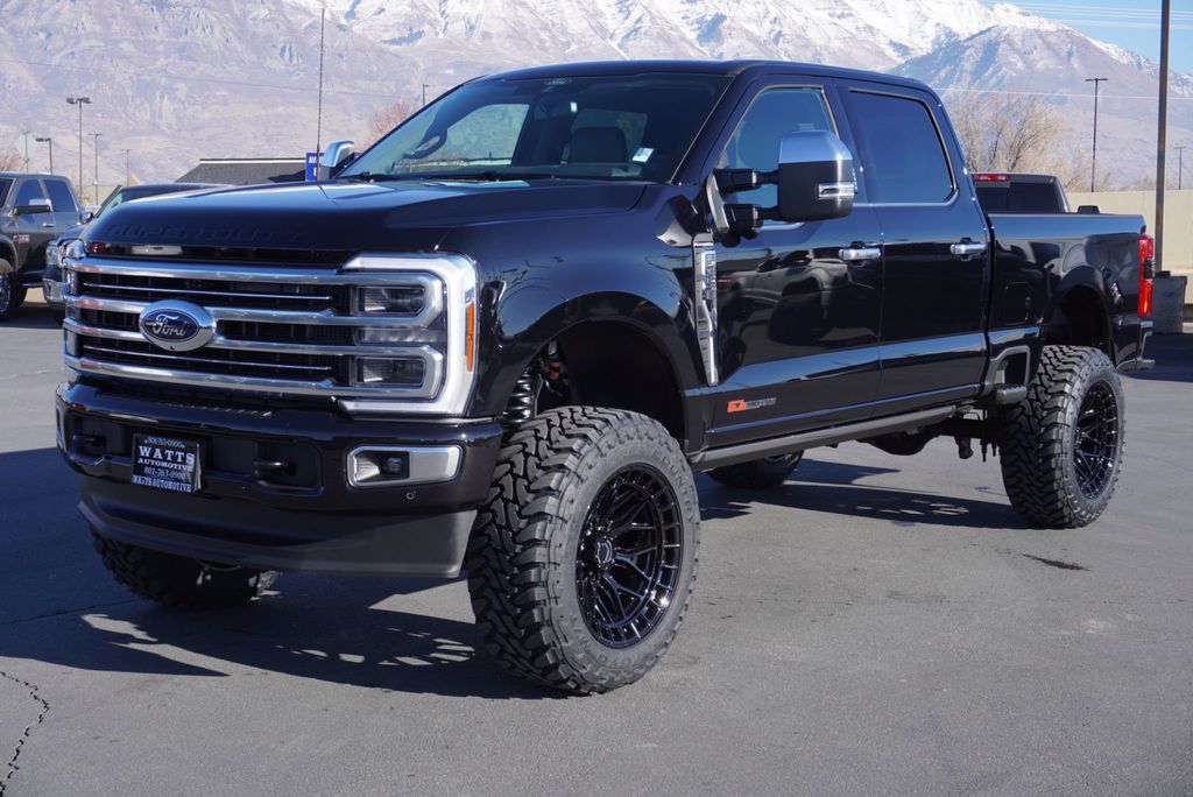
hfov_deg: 38.9
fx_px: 1691
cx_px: 596
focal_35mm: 51
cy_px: 398
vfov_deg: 26.5
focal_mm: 34
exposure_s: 1/160
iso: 100
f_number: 8
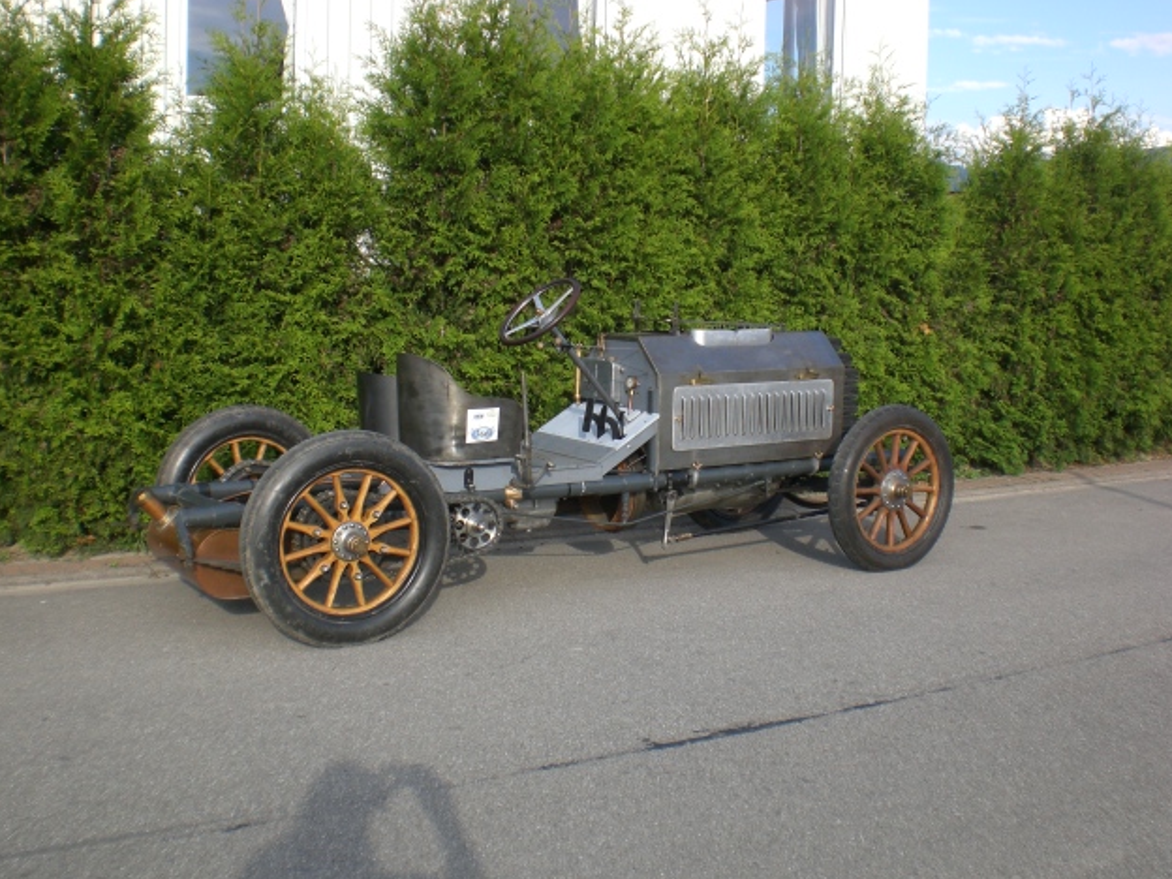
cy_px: 447
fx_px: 1320
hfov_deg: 47.9
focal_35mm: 39
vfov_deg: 36.8
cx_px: 588
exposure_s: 1/200
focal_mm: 6.3
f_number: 4.4
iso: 50
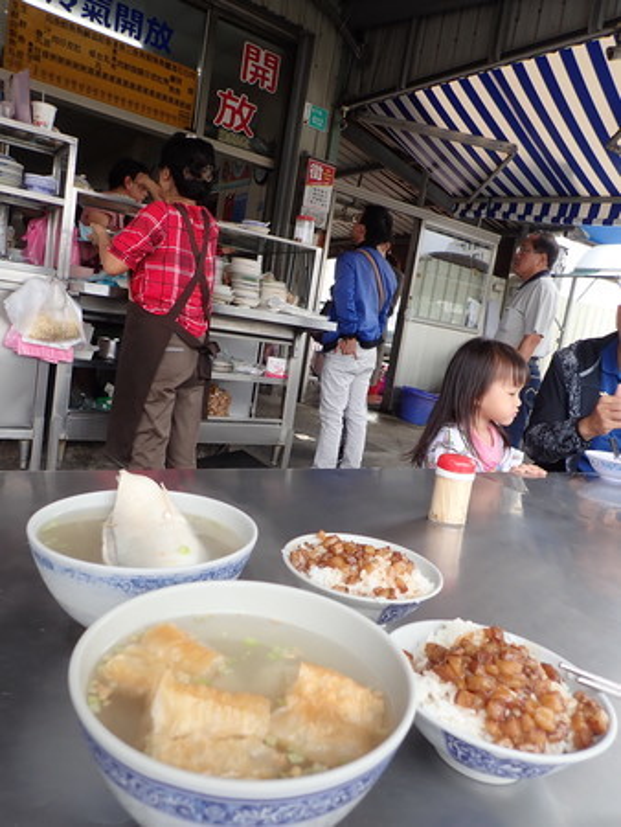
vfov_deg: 69.4
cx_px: 310
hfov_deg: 54.9
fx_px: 597
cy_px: 414
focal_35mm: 25
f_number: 2.8
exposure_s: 1/160
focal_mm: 4.5
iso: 100
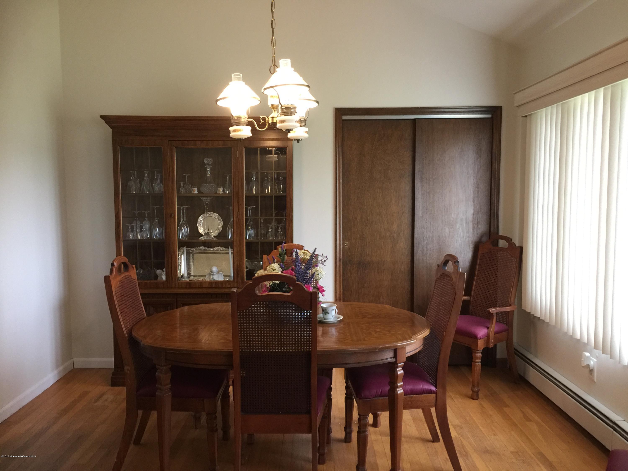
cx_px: 314
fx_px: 526
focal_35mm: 29
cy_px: 236
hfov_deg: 61.7
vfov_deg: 48.2
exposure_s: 1/15
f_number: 2.2
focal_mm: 4.15
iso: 100
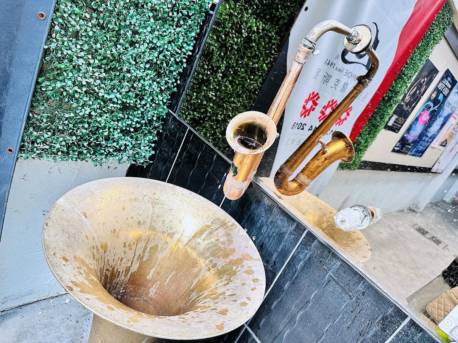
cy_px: 172
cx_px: 229
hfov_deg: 71.6
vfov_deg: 56.8
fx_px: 318
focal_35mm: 24
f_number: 1.78
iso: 200
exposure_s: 1/121
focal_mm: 6.86
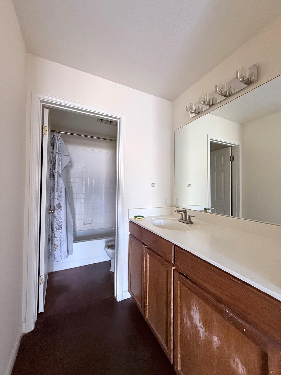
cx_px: 140
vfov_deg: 102.1
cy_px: 188
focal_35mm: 14
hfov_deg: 85.7
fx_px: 152
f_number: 2.2
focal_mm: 2.22
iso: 400
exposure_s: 1/60
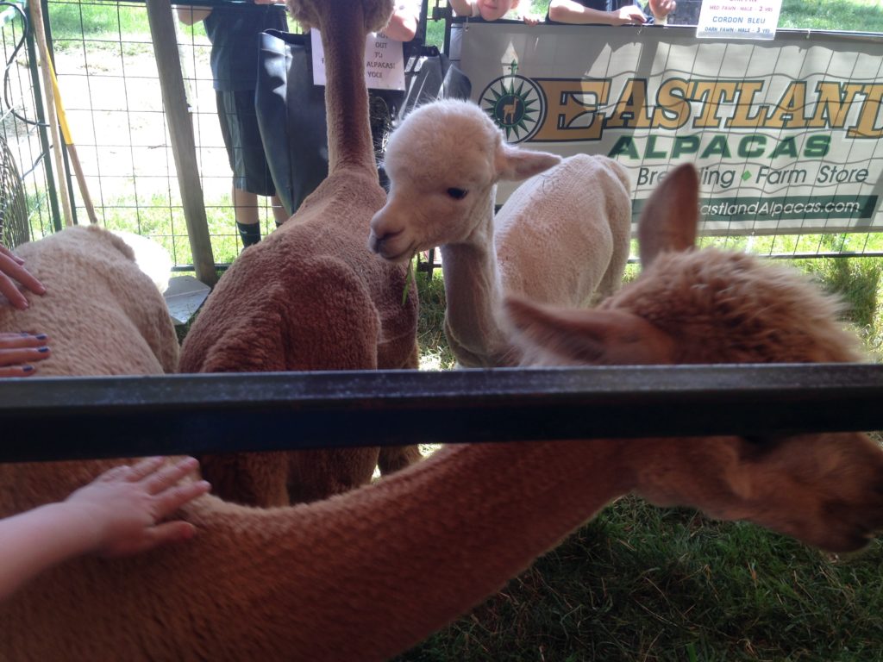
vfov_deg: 42.9
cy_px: 331
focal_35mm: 33
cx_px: 442
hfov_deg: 55.4
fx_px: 842
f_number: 2.4
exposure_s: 1/122
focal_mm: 4.12
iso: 50
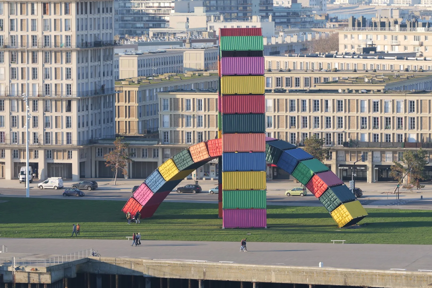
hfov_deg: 10.2
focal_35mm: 202
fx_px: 2424
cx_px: 216
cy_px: 144
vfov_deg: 6.8
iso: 160
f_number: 5.5
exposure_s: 1/250
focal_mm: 202
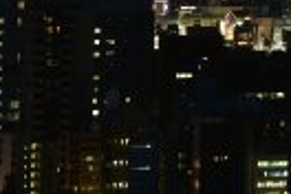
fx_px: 2134
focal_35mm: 264
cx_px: 503
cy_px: -203
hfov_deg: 7.6
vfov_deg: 5.1
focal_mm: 38
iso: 100
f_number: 10
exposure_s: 3
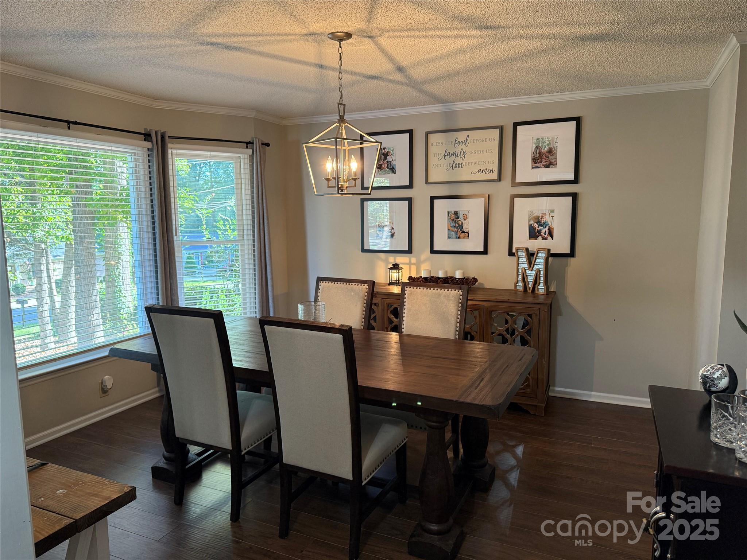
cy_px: 280
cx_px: 374
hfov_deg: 71.6
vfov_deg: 56.8
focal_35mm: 24
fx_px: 518
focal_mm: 6.76
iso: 200
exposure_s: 1/60
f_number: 1.78
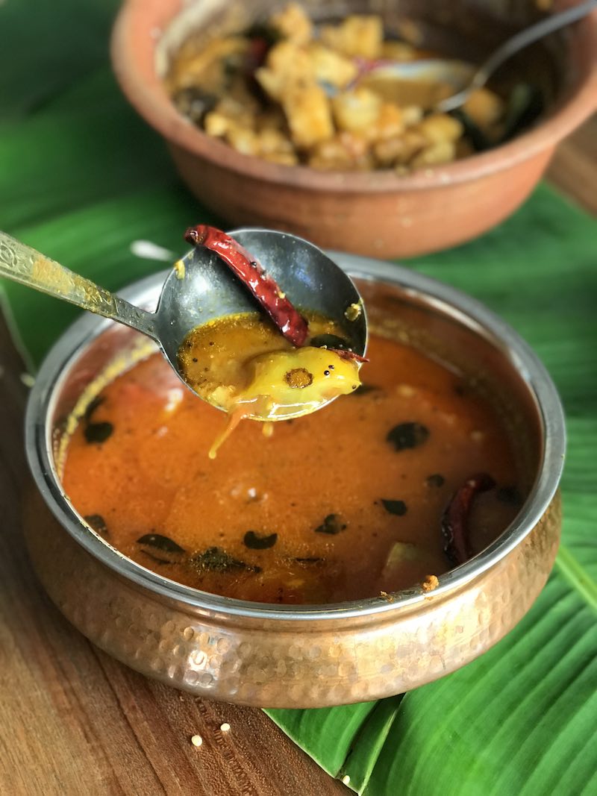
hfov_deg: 25.7
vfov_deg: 33.8
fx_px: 1311
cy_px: 398
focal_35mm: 57
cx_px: 298
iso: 125
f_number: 2.8
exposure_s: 1/50
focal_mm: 6.6
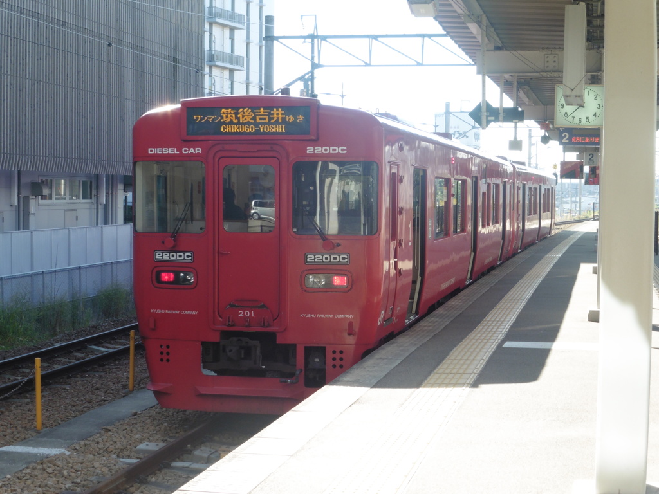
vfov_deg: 22.3
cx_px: 330
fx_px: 1256
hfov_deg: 29.4
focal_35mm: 66
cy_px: 247
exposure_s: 1/100
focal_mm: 11.7
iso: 100
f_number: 4.9
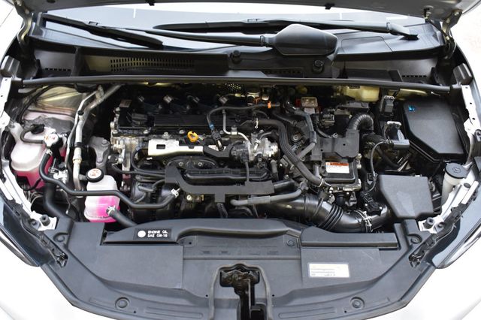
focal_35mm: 38
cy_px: 160
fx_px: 501
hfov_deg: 51.3
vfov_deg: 35.5
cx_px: 240
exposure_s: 1/15
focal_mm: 25
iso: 1600
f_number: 5.6
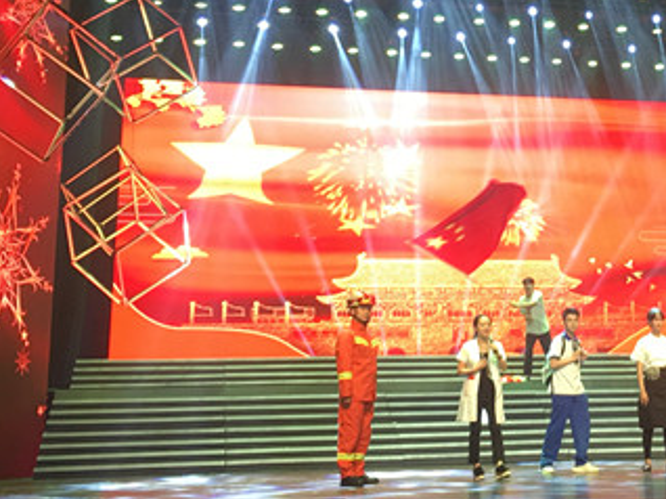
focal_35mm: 73
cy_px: 103
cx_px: 635
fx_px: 1403
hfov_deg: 25.6
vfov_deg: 19.9
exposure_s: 1/17
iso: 32
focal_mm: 4.15
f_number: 2.2
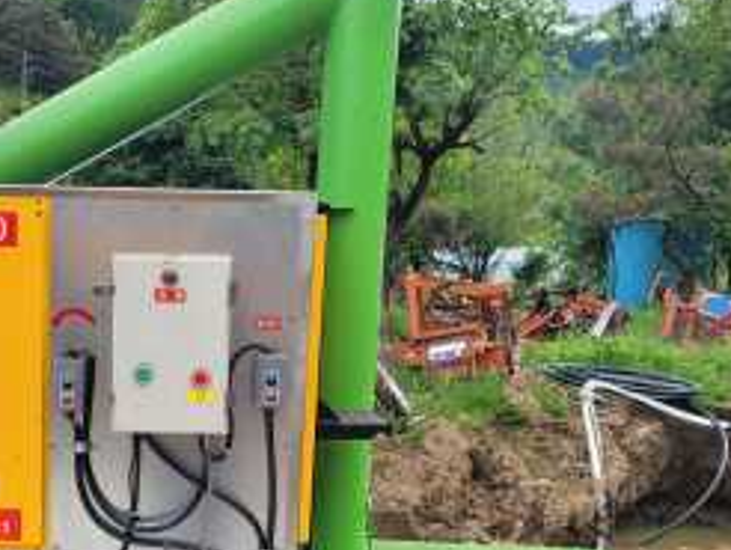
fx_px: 1205
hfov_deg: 33.1
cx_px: 181
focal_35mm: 57
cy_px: 462
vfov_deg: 25.1
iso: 40
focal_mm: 5.4
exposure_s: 1/1022
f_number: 1.8
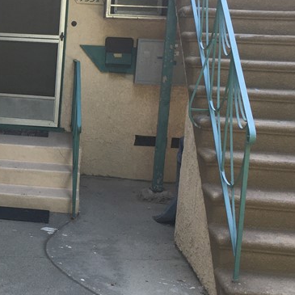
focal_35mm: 72
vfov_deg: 24.0
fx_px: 694
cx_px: -37
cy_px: 140
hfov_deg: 22.5
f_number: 2.2
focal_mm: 4.15
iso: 40
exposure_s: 1/120
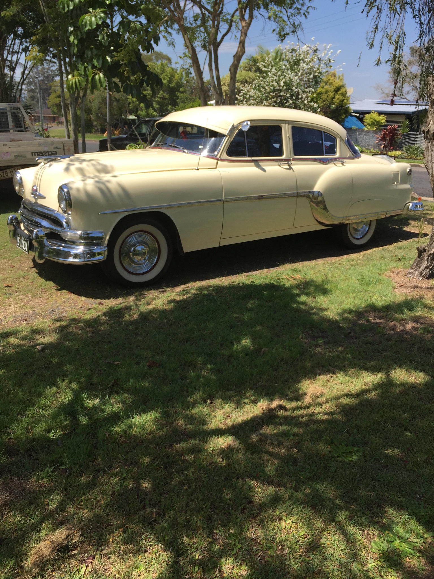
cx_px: 217
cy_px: 290
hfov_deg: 48.2
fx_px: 485
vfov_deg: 61.7
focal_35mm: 29
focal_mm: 4.15
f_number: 2.2
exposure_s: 1/1980
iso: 32
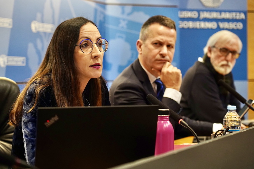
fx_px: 551
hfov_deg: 26.0
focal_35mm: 78
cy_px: 84
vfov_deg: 17.5
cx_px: 127
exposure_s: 1/200
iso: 4000
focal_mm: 78
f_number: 4
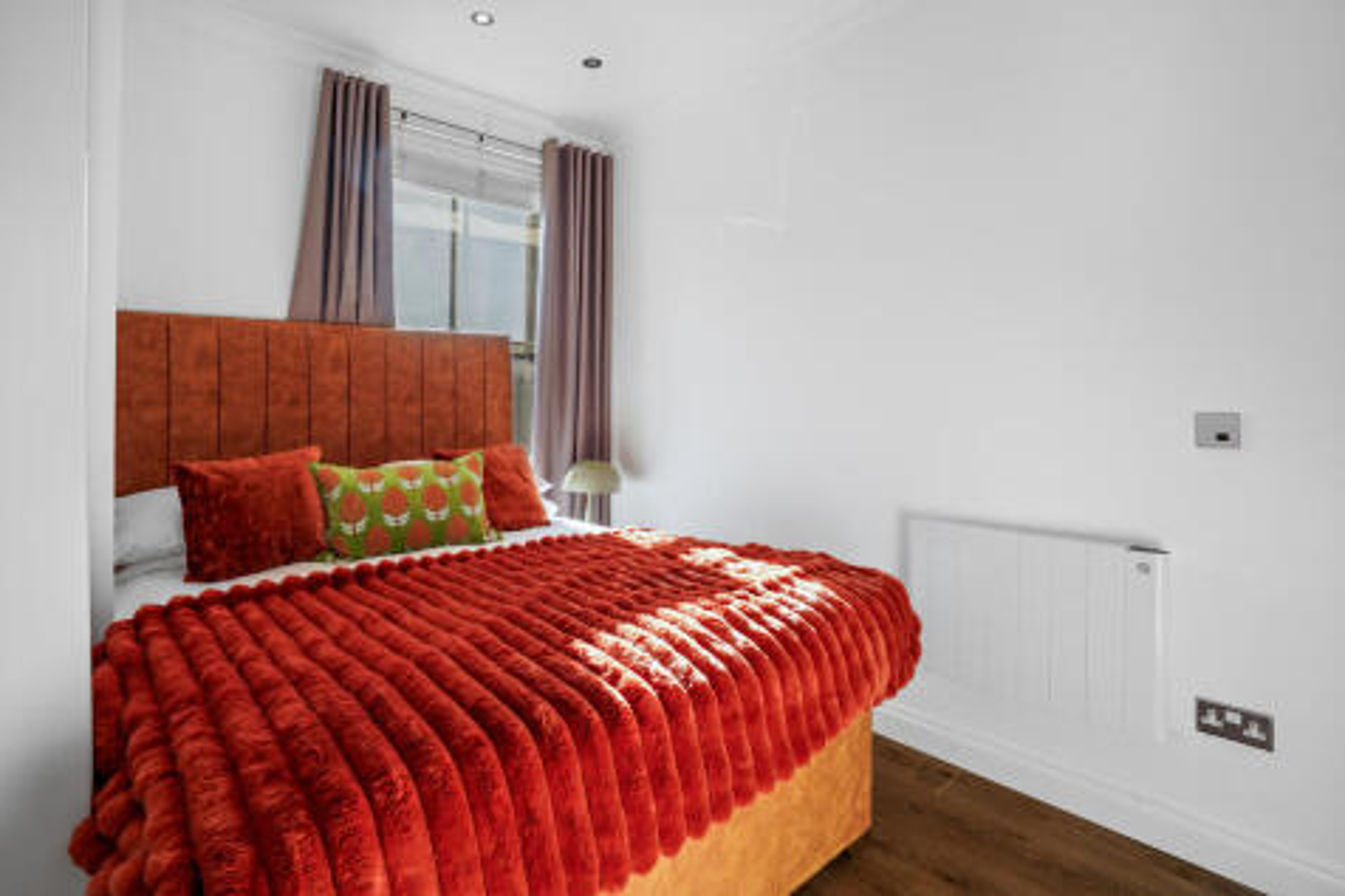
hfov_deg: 96.8
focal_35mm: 16
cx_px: 672
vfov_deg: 73.7
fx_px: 598
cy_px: 448
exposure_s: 1/15
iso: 400
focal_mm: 16
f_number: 11
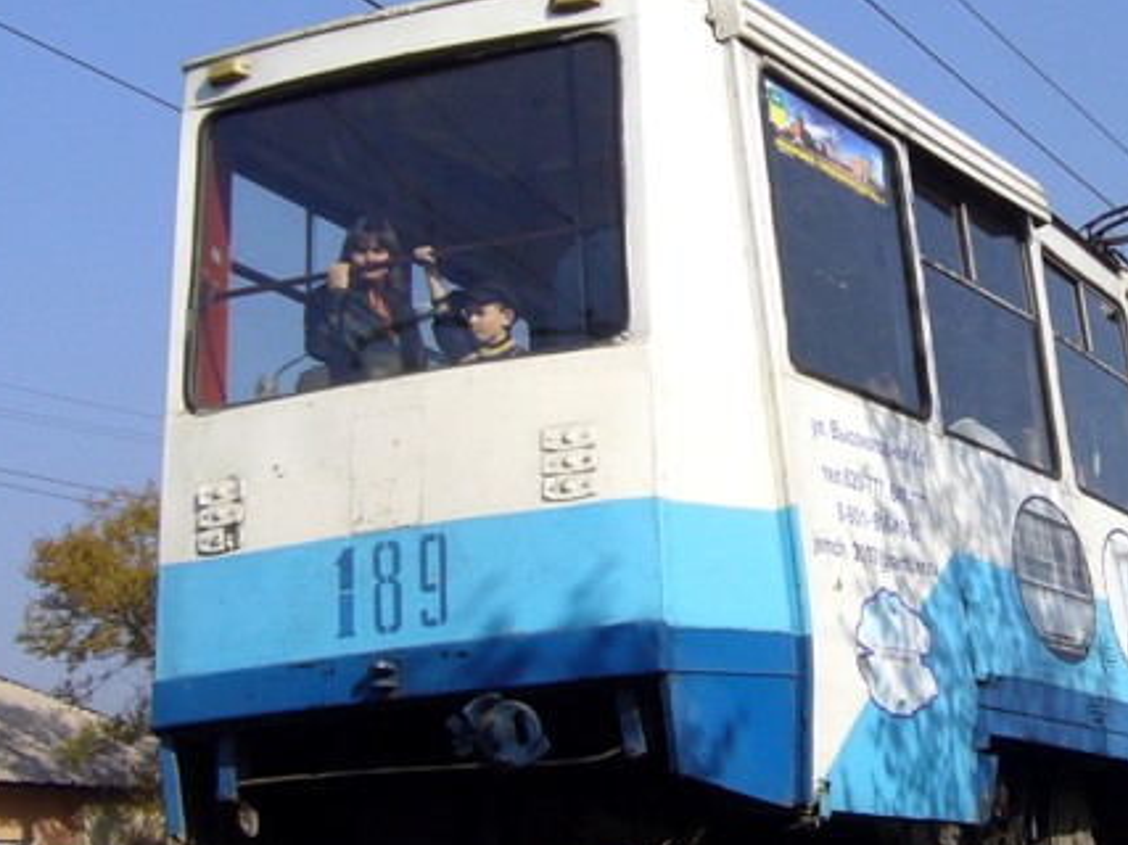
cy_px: 288
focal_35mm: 84
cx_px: 938
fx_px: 2736
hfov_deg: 22.9
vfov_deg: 17.5
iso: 80
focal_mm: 5.8
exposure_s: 1/320
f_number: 5.6
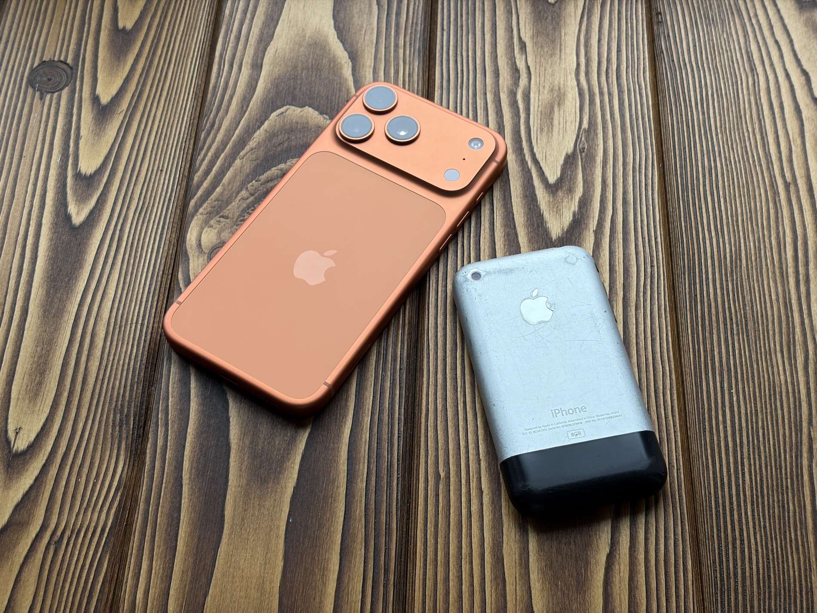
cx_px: 408
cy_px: 306
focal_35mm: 52
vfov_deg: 28.0
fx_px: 1227
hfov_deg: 36.8
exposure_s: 1/122
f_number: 1.6
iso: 32
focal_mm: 5.96
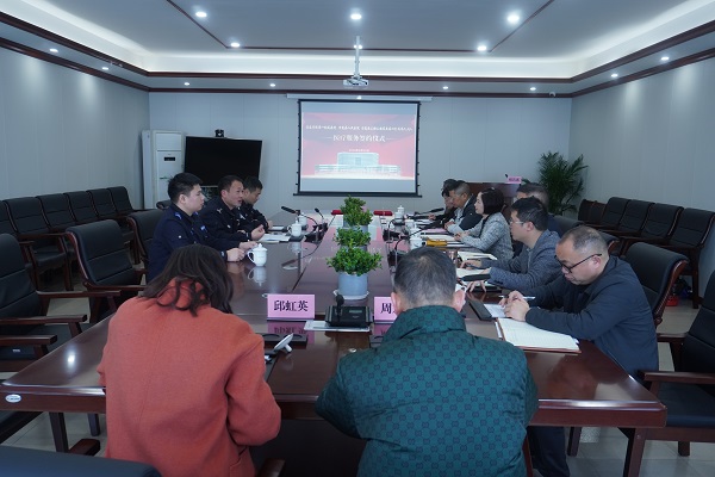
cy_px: 238
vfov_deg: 43.6
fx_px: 596
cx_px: 358
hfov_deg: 61.9
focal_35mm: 30
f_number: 4.5
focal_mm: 20
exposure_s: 1/40
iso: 320
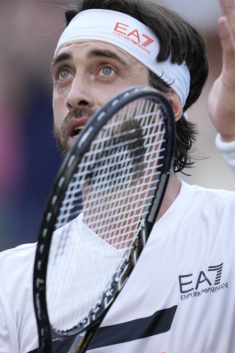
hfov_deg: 1.3
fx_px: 10282
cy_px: 173
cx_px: 145
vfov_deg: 2.0
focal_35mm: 1050
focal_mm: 400
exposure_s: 1/1600
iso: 1600
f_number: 2.8
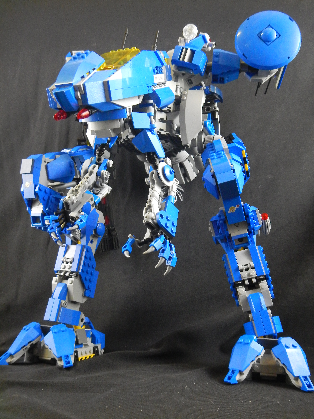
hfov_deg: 42.9
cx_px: 157
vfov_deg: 55.4
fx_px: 399
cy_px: 210
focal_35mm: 33
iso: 800
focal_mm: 5.9
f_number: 3.9
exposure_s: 1/8
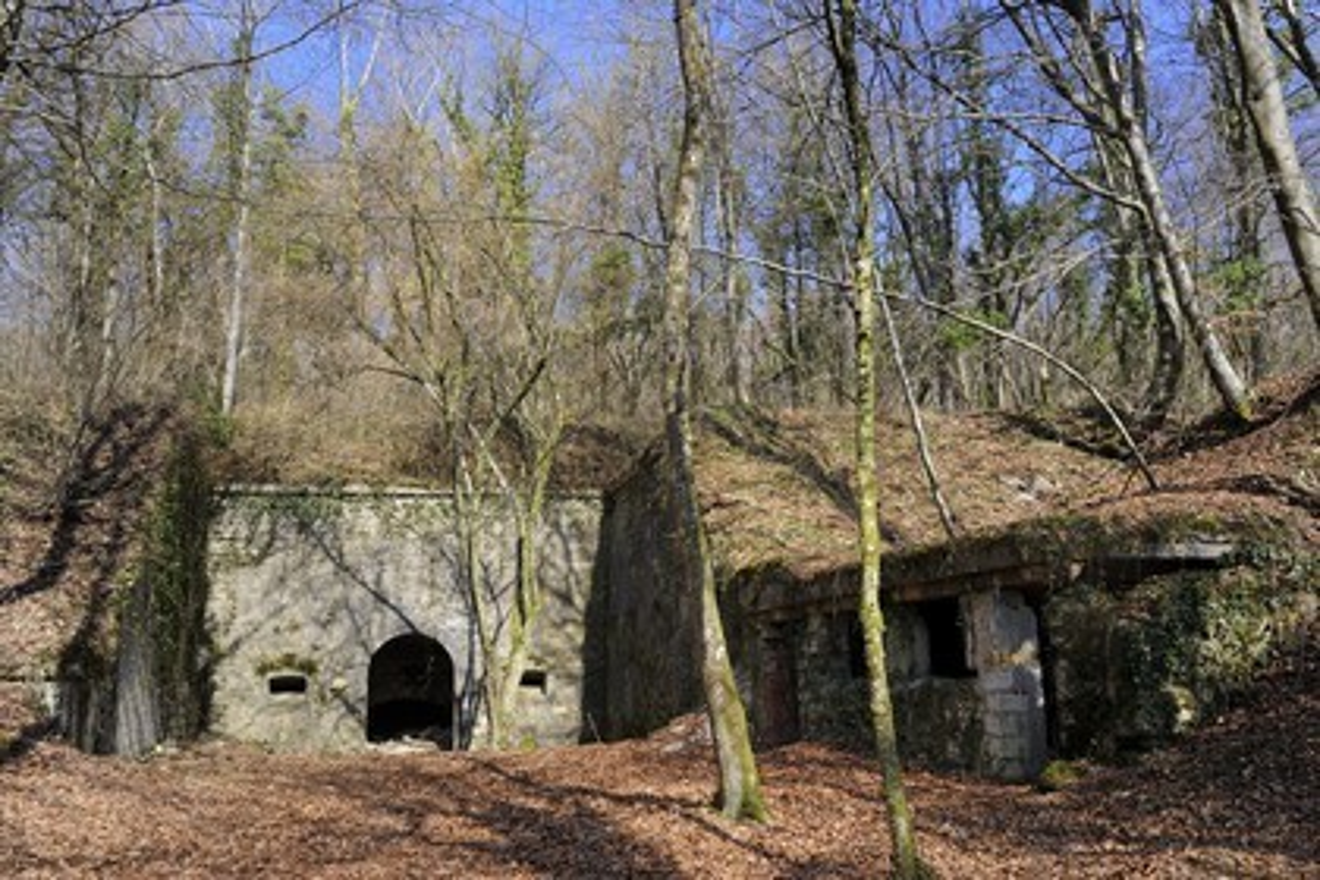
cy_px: 440
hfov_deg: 58.7
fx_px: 1173
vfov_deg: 41.1
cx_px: 660
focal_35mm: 32
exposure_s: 1/160
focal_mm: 32
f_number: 8
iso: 200
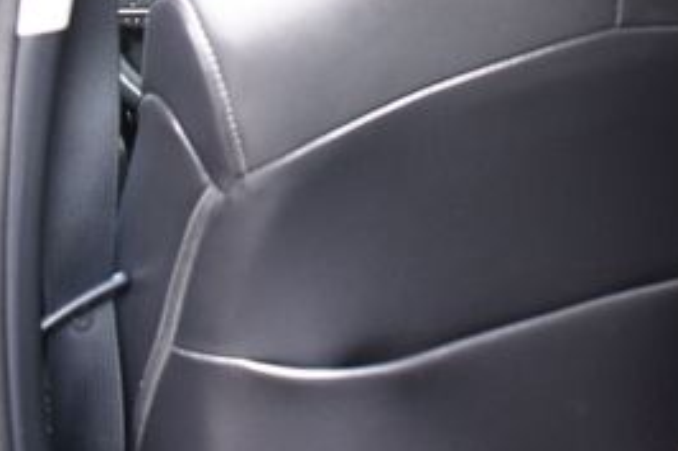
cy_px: -15
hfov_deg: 28.6
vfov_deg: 20.2
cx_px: 714
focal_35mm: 65
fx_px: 1223
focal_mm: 18
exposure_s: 1/125
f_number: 3.5
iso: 1250
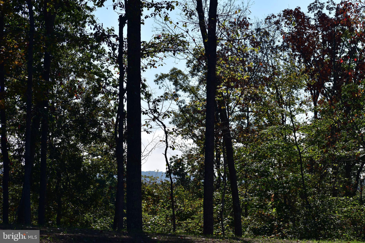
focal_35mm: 105
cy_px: 122
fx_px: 1064
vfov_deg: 13.0
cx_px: 182
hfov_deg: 19.5
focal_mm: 70
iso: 100
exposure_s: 1/800
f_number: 6.3
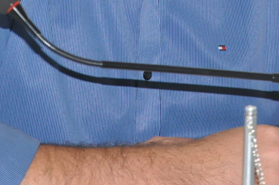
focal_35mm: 232
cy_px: -90
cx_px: 181
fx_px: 1796
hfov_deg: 8.9
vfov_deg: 5.8
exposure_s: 1/60
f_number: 5
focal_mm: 52
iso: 2000
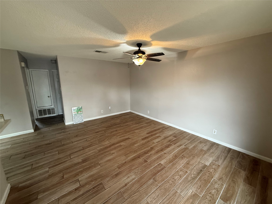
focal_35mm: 14
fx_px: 110
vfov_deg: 85.7
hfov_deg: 102.1
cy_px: 102
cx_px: 136
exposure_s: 1/60
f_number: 2.2
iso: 250
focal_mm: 2.22
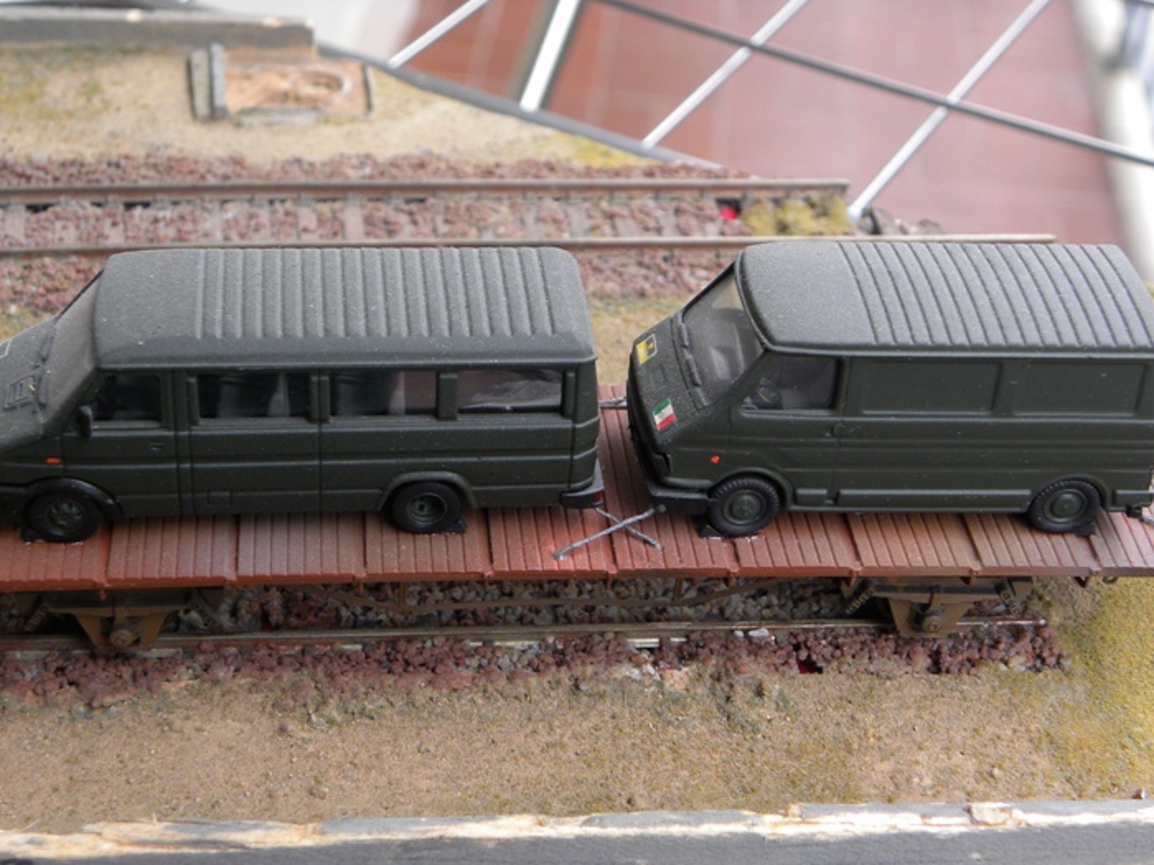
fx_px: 2100
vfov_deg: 23.3
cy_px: 466
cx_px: 554
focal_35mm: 63
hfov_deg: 30.7
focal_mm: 10.3
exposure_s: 1/72.3
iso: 161
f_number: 3.5
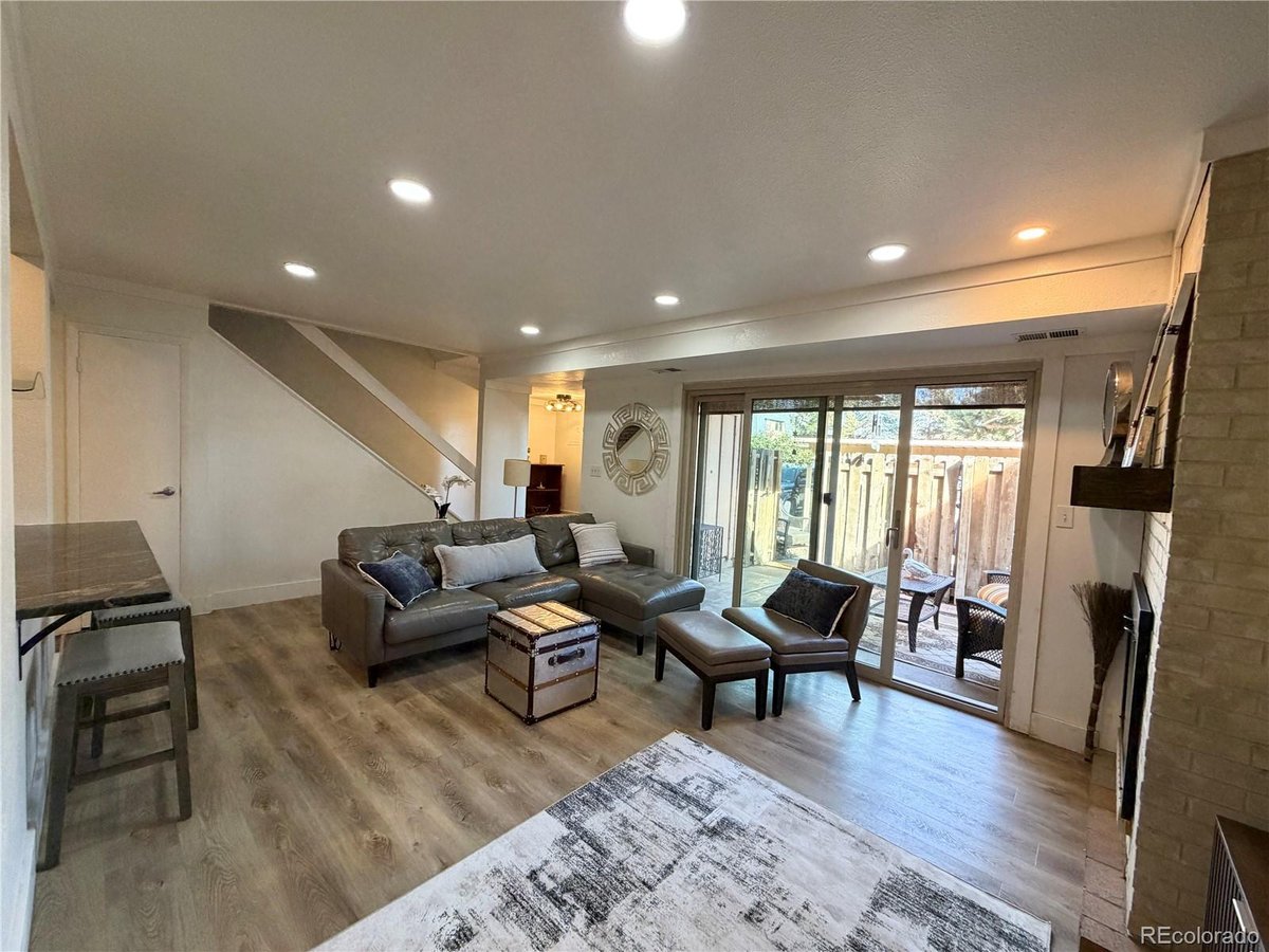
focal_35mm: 14
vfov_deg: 85.7
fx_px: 513
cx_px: 634
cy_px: 476
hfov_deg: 102.1
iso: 320
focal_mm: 2.22
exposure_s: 1/120
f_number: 2.2
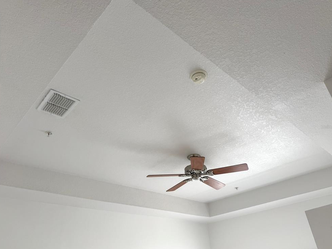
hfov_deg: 69.4
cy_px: 127
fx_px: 240
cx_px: 169
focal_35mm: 25
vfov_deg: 54.9
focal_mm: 6.76
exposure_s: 1/120
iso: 125
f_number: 1.78
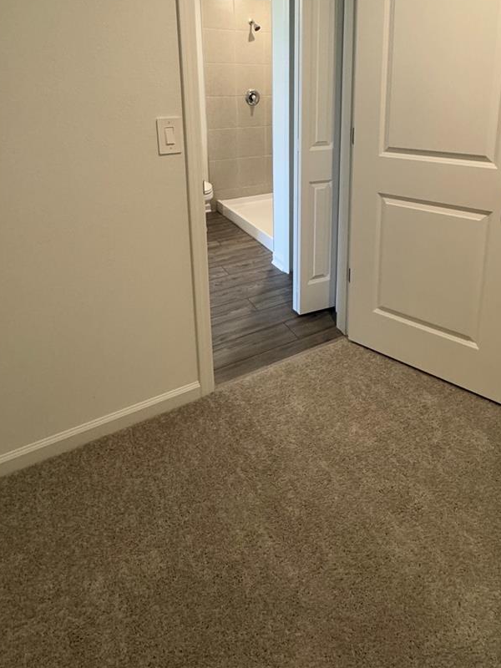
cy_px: 168
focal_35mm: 21
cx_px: 297
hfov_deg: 63.0
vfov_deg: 73.5
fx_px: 405
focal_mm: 2.22
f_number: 2.2
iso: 320
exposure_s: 1/120
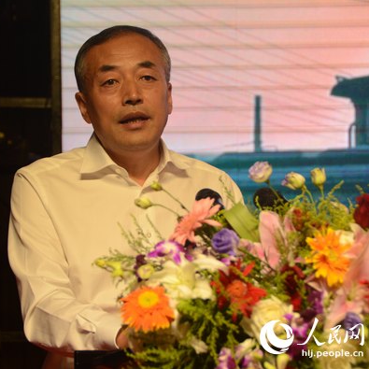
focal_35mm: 184
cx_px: 162
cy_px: 184
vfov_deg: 9.5
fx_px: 2215
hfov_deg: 9.5
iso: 1000
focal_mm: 95
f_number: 5.3
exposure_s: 1/200
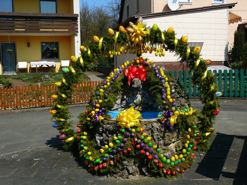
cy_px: 92
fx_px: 271
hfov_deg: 49.0
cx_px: 124
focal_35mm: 38
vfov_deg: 37.7
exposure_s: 1/250
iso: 100
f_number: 5
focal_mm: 8
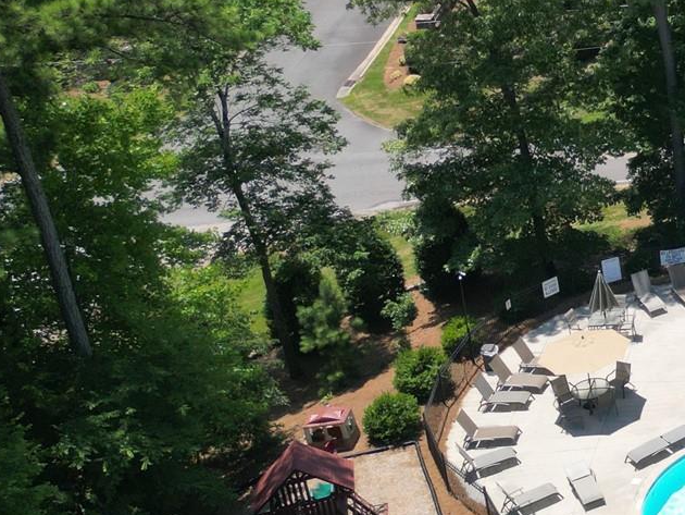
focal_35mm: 78
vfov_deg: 18.7
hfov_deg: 20.6
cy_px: 76
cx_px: 1085
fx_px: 1544
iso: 100
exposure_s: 1/2000
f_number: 1.7
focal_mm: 6.72
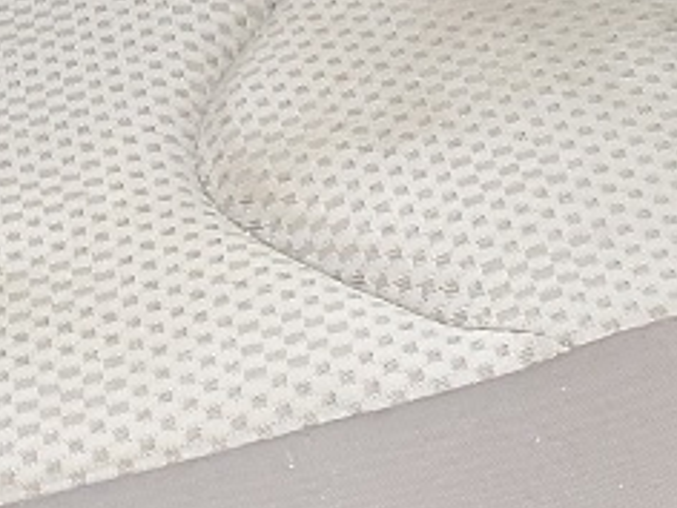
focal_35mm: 176
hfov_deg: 11.2
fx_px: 3442
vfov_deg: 7.9
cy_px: -686
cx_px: 321
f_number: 1.5
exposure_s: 1/154
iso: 50
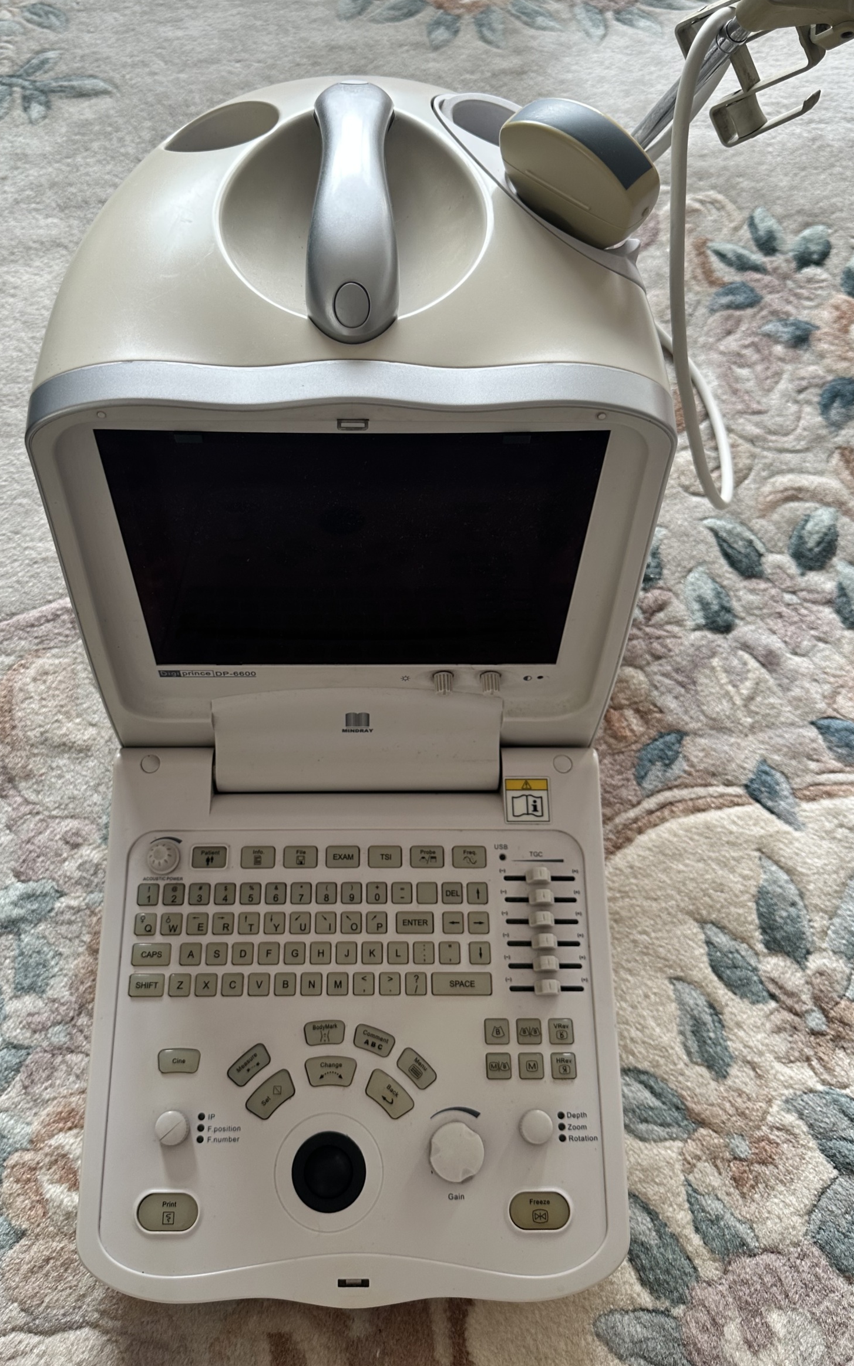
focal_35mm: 28
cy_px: 634
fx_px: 1043
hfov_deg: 44.5
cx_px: 380
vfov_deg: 66.4
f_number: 1.78
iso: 80
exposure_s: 1/121
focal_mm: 6.86
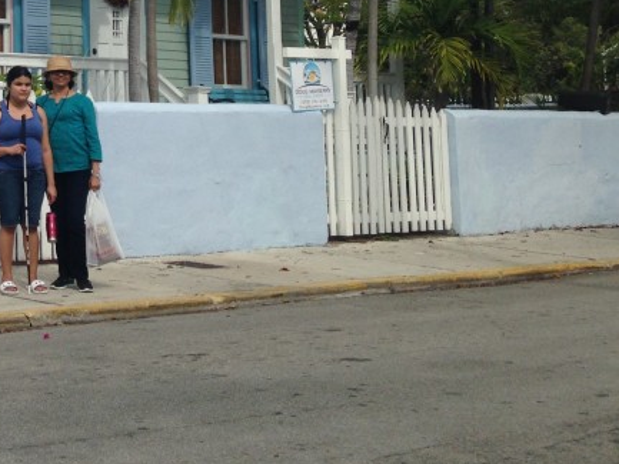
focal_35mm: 78
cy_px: -10
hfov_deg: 23.4
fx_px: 1395
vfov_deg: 18.4
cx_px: -67
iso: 50
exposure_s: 1/2088
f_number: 2.4
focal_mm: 4.12
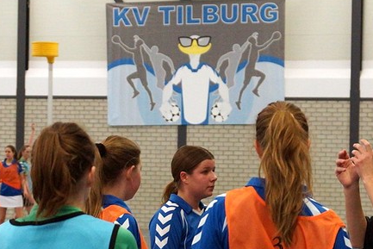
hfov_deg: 16.4
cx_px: 84
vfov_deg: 11.0
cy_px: 227
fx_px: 1287
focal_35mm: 124
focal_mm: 35
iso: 1250
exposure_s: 1/320
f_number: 3.2
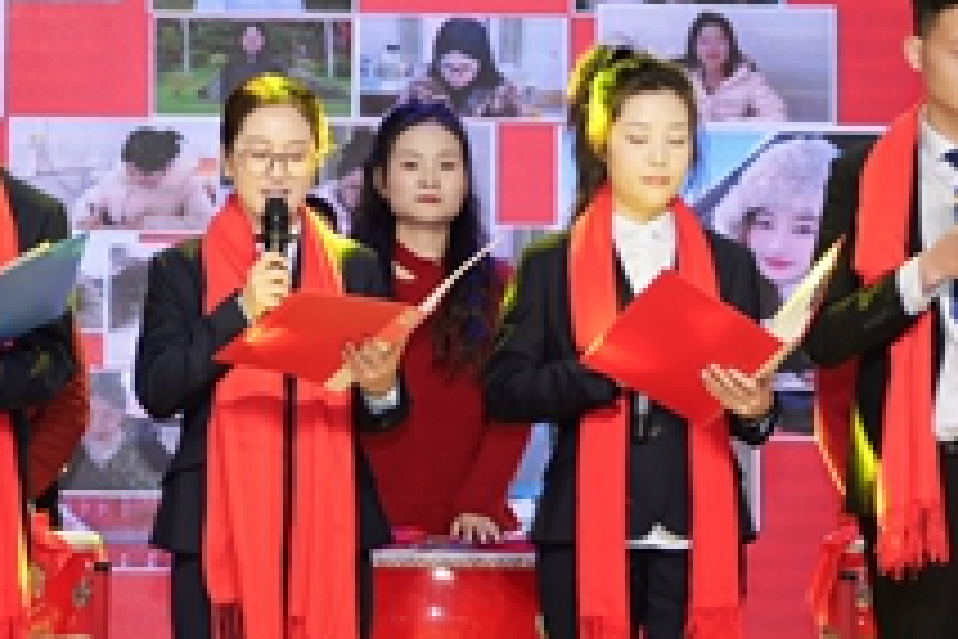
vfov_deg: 8.7
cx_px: 369
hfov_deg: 13.0
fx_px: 4204
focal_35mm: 158
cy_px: 142
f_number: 2.8
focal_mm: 42
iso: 250
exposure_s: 1/250
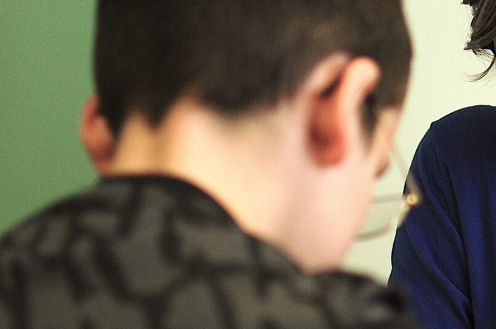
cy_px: 144
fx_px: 2278
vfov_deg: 8.3
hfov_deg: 12.3
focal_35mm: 166
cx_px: 510
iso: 400
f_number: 1.8
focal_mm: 35
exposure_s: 1/640
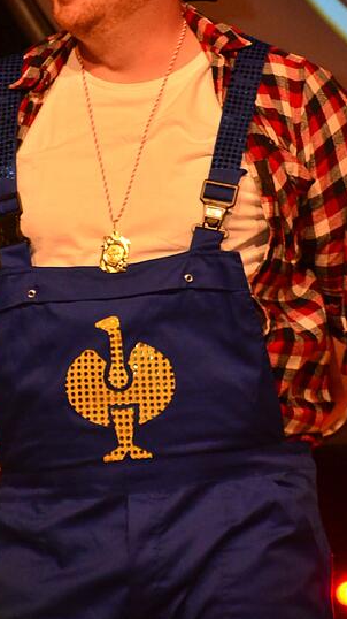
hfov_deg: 3.4
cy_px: 208
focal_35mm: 357
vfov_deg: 6.0
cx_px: 129
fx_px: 5849
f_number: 6.3
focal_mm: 170
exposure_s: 1/250
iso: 3200
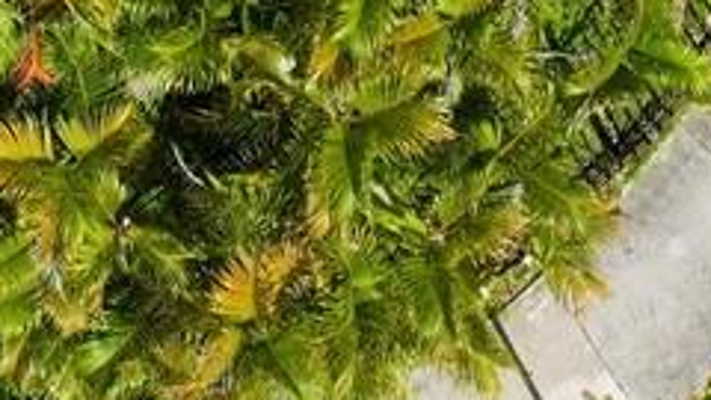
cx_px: -6
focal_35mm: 174
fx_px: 3280
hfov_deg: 12.2
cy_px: -1307
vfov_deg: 5.8
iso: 130
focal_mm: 12.29
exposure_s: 1/3200
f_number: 2.8
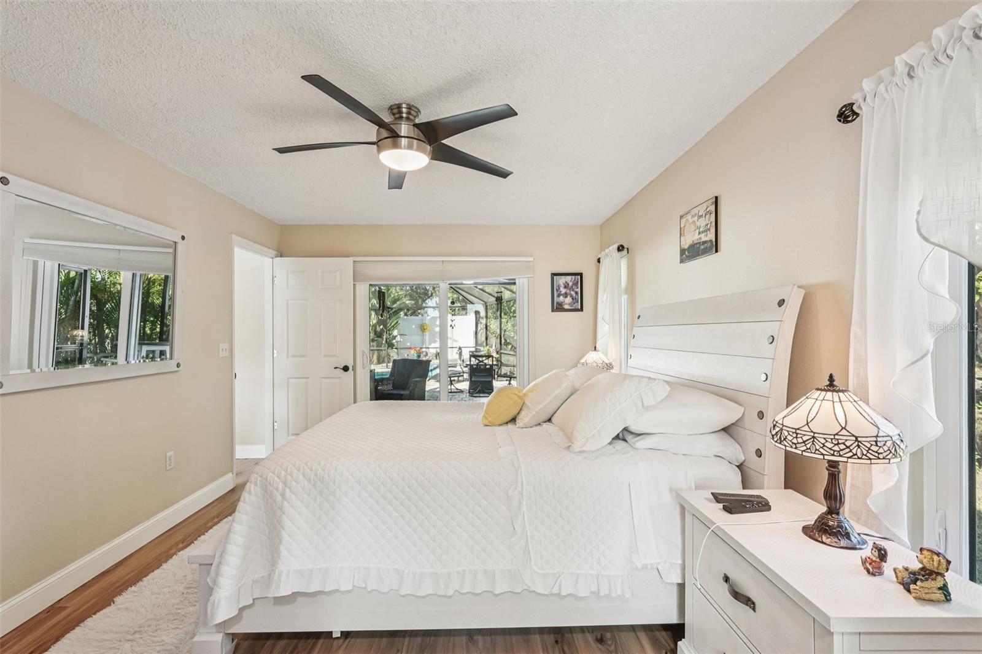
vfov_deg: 73.7
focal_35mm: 16
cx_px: 491
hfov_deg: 96.7
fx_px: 436
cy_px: 327
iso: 400
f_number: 8
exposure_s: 1/20
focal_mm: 16
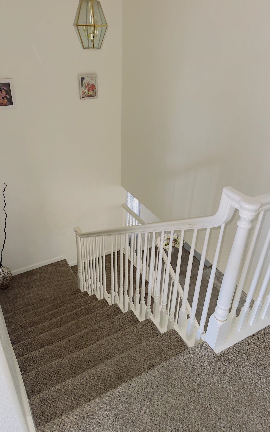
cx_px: 128
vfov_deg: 70.4
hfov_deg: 47.6
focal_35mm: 26
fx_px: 306
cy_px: 215
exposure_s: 1/18
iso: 100
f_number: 1.78
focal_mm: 6.76
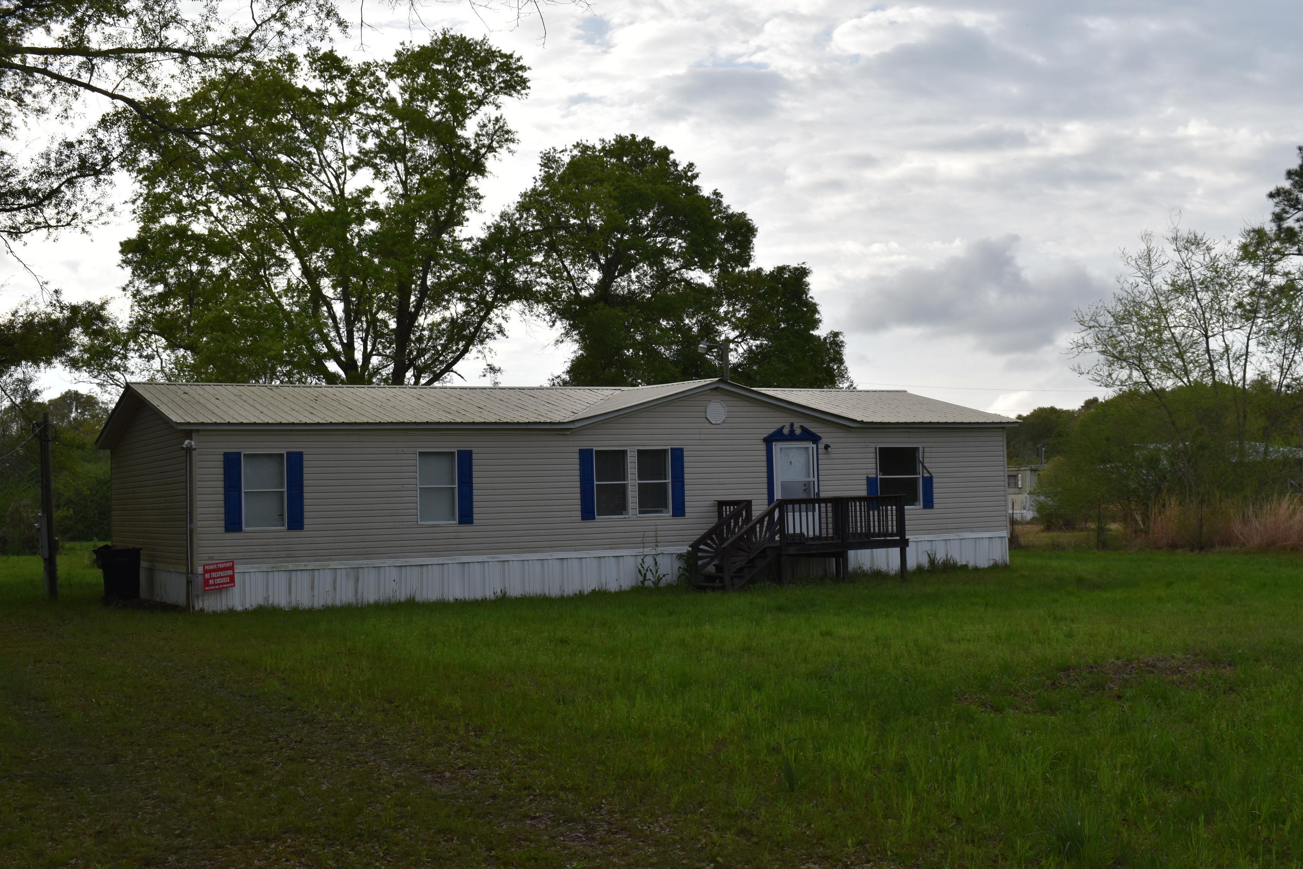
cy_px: 434
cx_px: 652
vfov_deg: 31.9
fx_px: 1520
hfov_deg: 46.4
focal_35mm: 42
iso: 100
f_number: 8
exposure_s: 1/200
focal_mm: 28
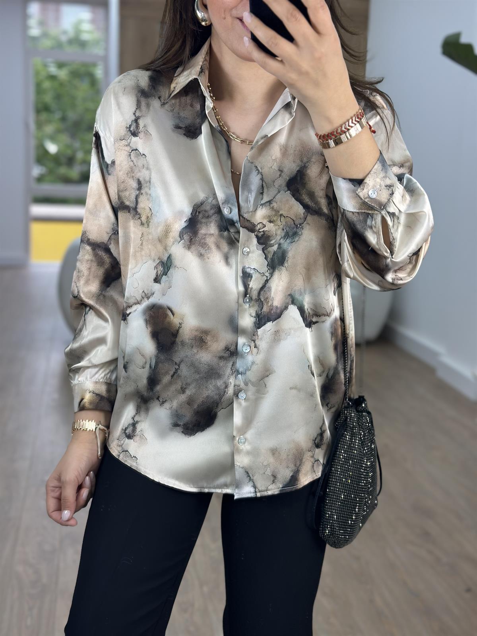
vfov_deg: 39.7
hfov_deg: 30.3
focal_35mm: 48
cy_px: 318
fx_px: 882
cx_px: 238
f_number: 1.78
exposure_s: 1/151
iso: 64
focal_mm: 6.86
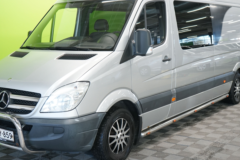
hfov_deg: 38.9
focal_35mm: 51
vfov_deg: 26.5
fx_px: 340
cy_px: 69
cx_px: 123
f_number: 5.6
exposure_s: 1/30
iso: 800
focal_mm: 38
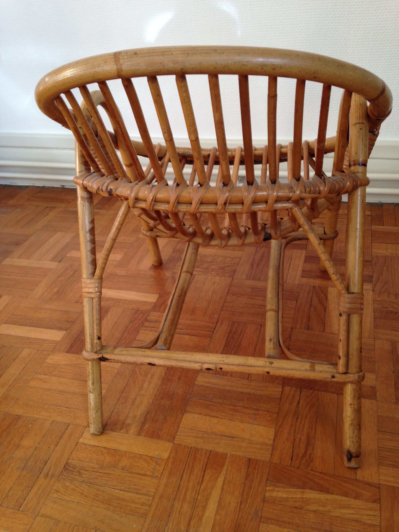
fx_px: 507
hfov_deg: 42.9
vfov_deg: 55.4
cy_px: 266
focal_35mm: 33
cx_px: 200
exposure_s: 1/30
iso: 50
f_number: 2.4
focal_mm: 4.12
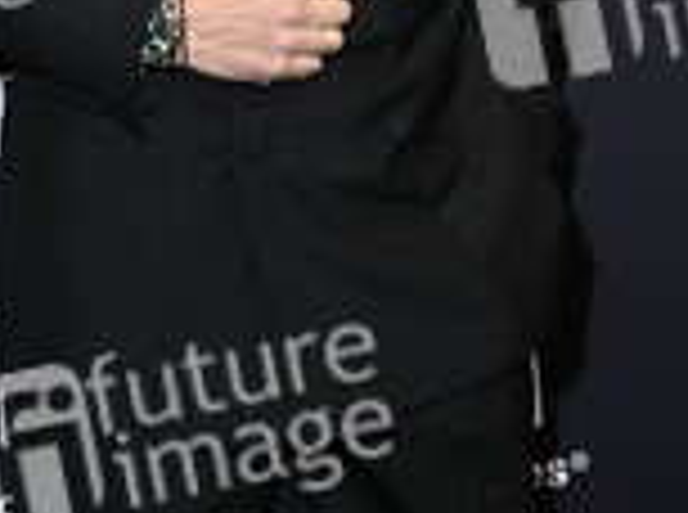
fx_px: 2598
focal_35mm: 131
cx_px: 292
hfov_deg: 15.1
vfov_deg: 10.9
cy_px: -243
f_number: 5.6
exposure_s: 1/250
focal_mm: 52
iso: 500
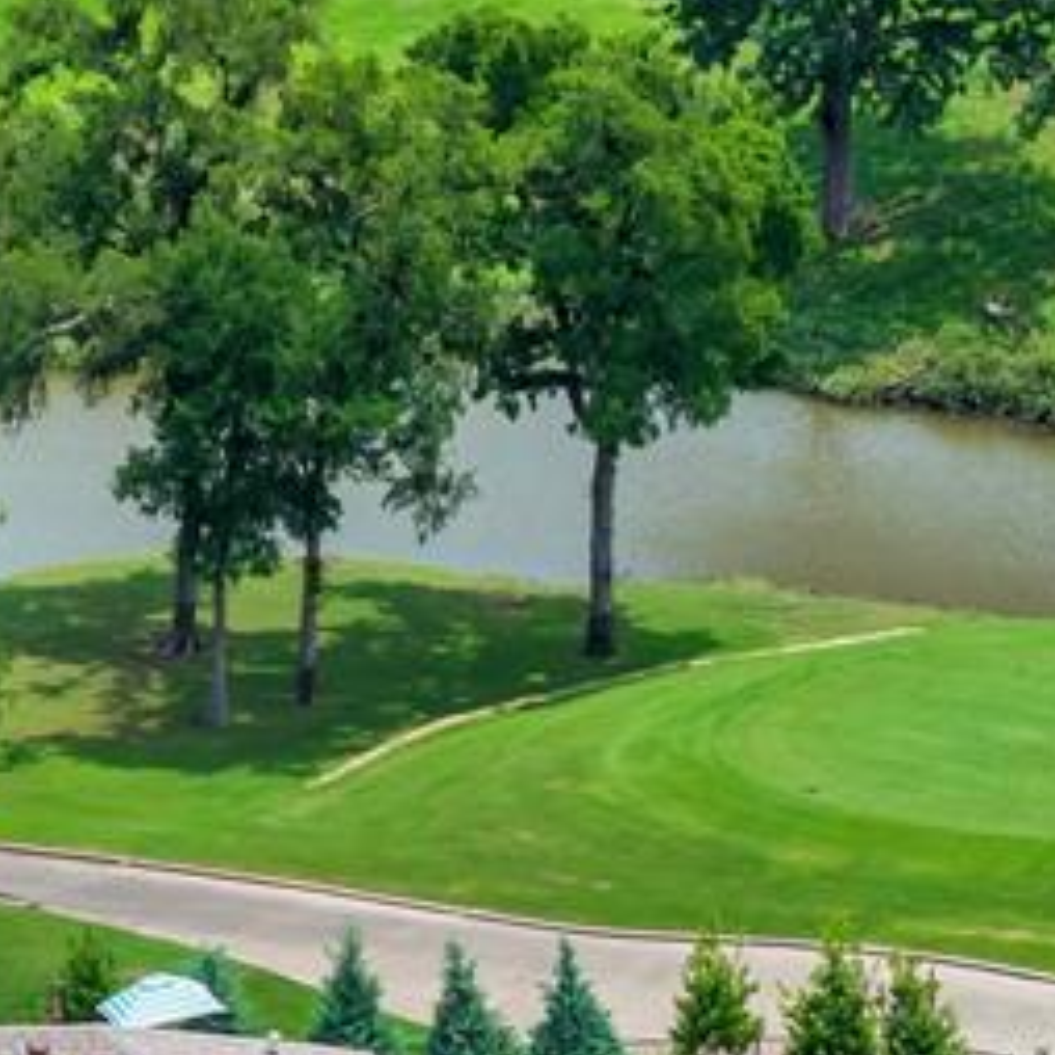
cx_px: -586
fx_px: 8586
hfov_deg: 6.9
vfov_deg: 6.9
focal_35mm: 249
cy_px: 1522
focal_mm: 19.35
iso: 100
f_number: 2.8
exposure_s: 1/1250
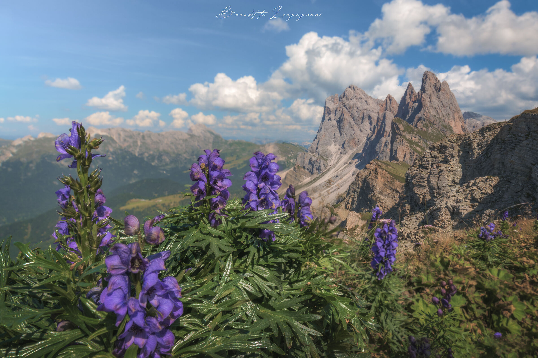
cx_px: 269
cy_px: 179
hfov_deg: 81.2
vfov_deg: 59.5
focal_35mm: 21
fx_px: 314
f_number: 11
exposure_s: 1/200
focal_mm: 14
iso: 100
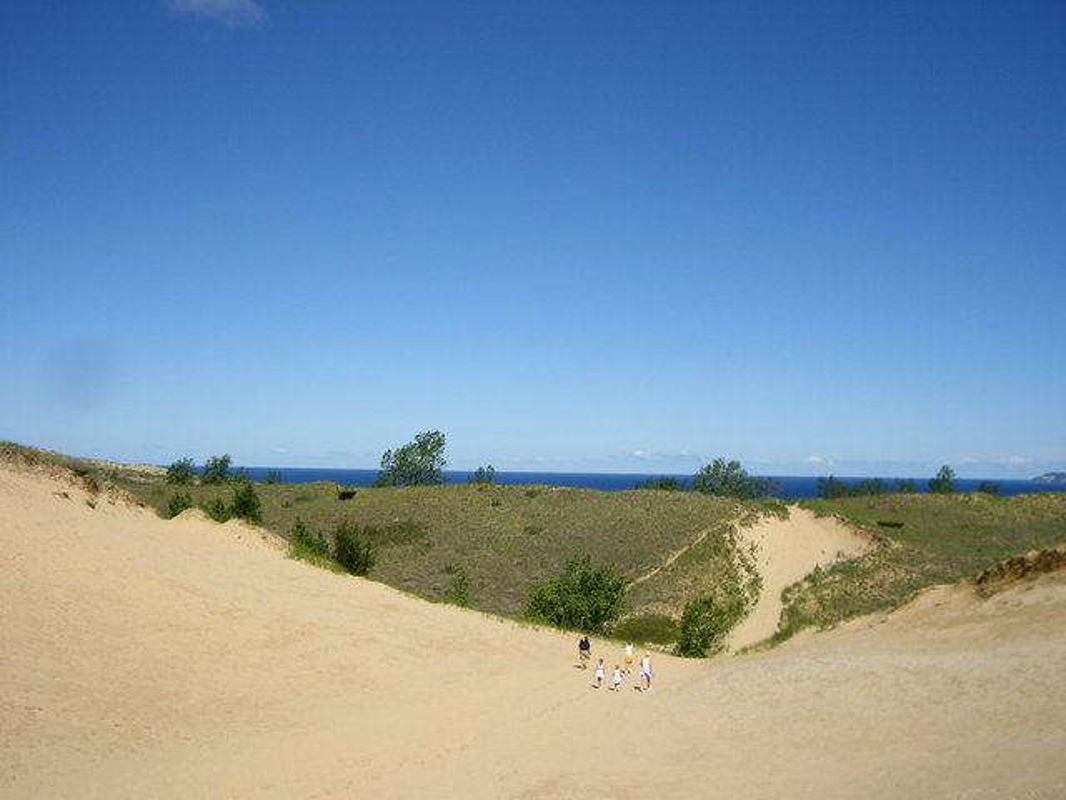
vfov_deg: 37.7
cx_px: 533
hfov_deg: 49.0
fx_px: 1170
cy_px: 400
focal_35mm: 38
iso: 50
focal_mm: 6.2
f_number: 4.3
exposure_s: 1/640
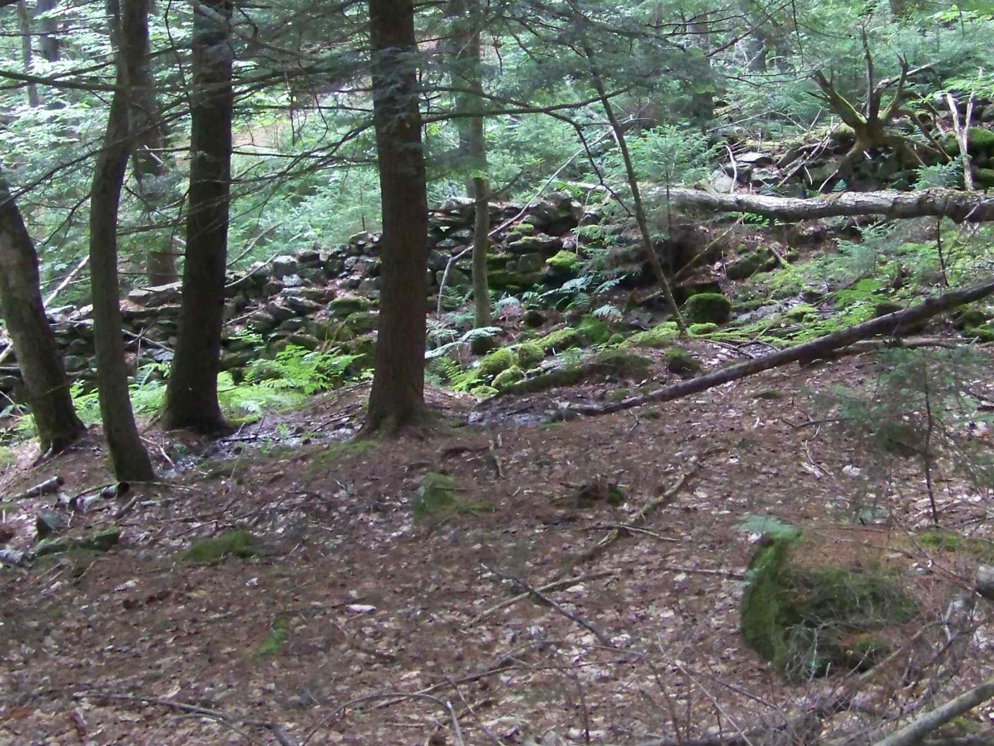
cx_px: 665
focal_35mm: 62
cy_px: 249
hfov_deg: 31.0
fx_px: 1780
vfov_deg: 23.5
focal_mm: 5.85
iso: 346
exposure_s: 1/30
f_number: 2.8
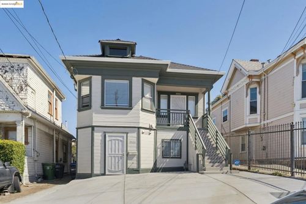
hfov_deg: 65.5
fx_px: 238
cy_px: 102
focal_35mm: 28
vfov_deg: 46.4
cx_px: 153
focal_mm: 28
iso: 400
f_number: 11
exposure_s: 1/1600
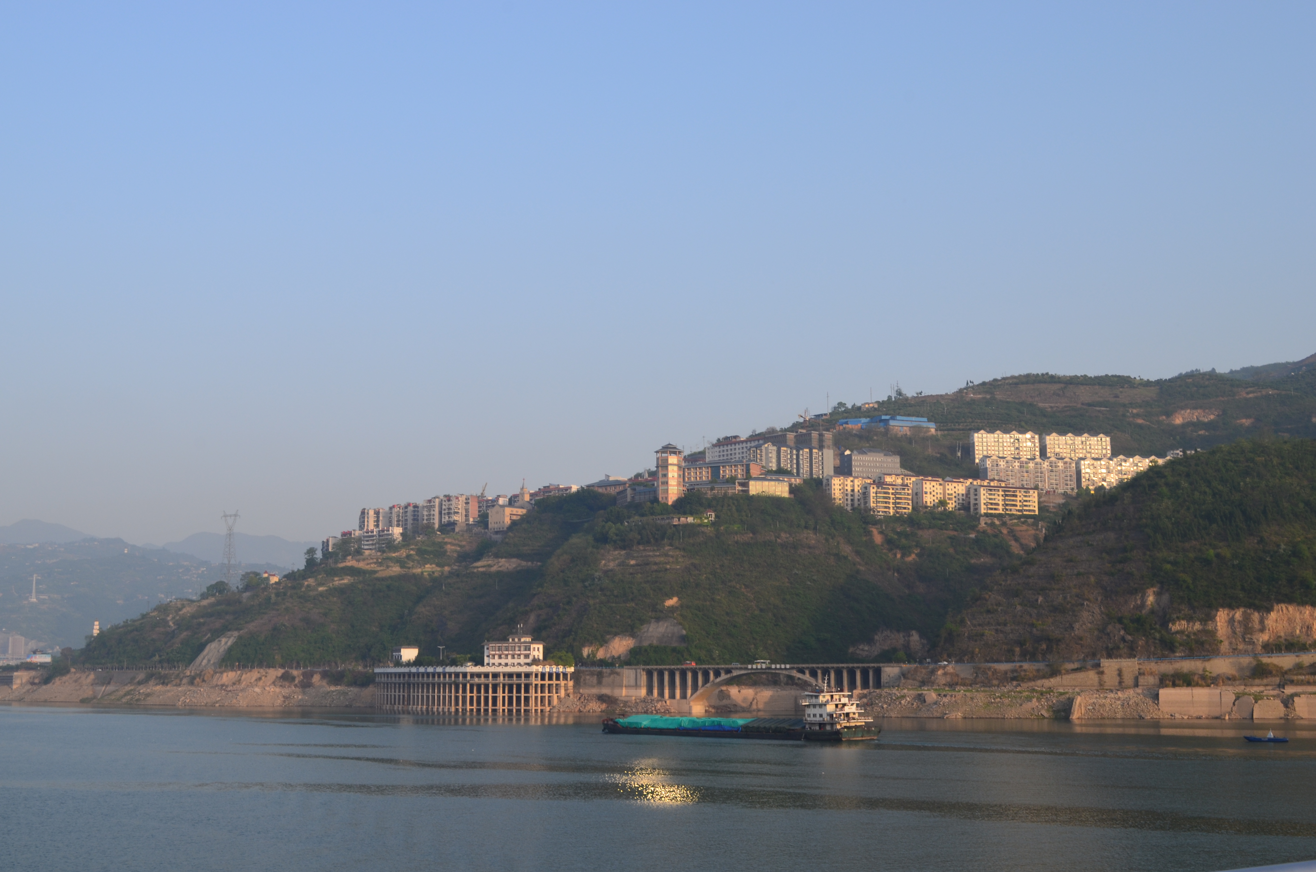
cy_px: 436
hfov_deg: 43.7
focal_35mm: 45
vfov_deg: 29.7
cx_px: 658
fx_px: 1642
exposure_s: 1/125
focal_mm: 30
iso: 200
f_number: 11
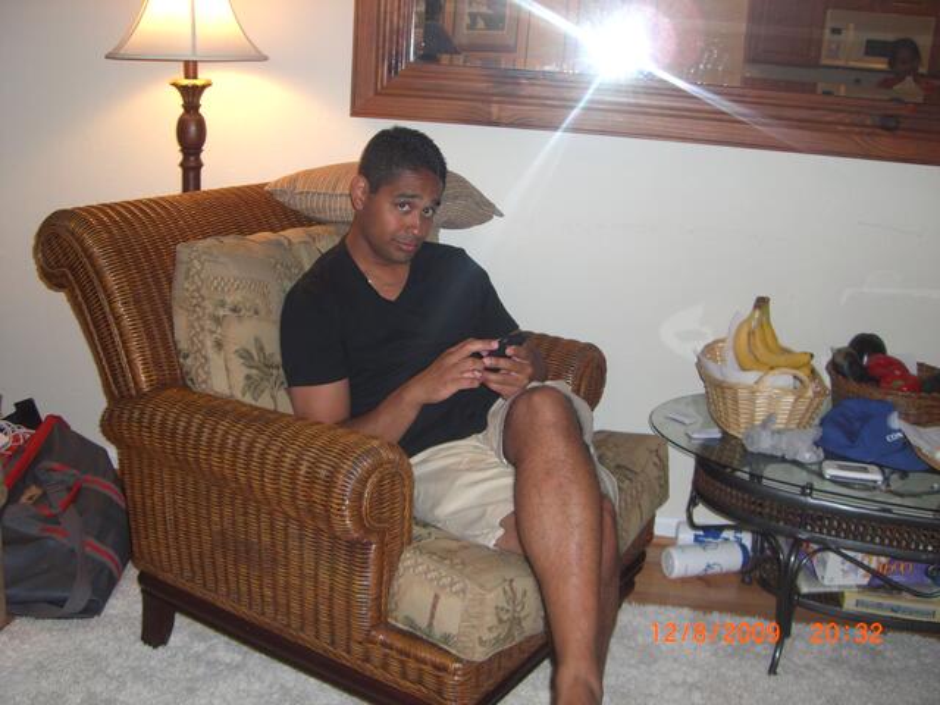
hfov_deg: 49.0
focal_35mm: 38
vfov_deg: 37.7
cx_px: 470
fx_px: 1032
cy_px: 352
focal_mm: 6.2
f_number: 2.7
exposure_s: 1/60
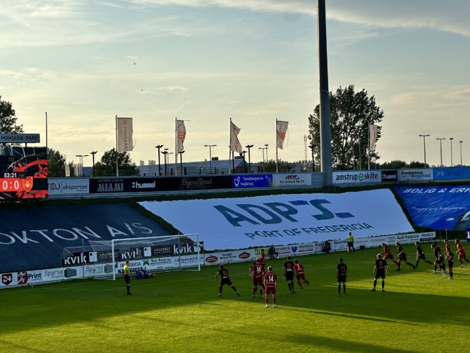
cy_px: 176
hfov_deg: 25.3
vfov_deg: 19.1
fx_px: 1045
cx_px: 235
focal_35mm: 77
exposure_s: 1/1220
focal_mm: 9
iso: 32
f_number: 2.8
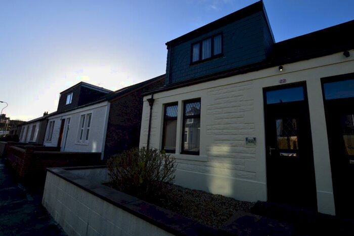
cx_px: 177
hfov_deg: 100.4
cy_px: 118
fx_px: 147
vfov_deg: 77.3
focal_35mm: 15
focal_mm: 10
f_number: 11
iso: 400
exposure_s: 1/400
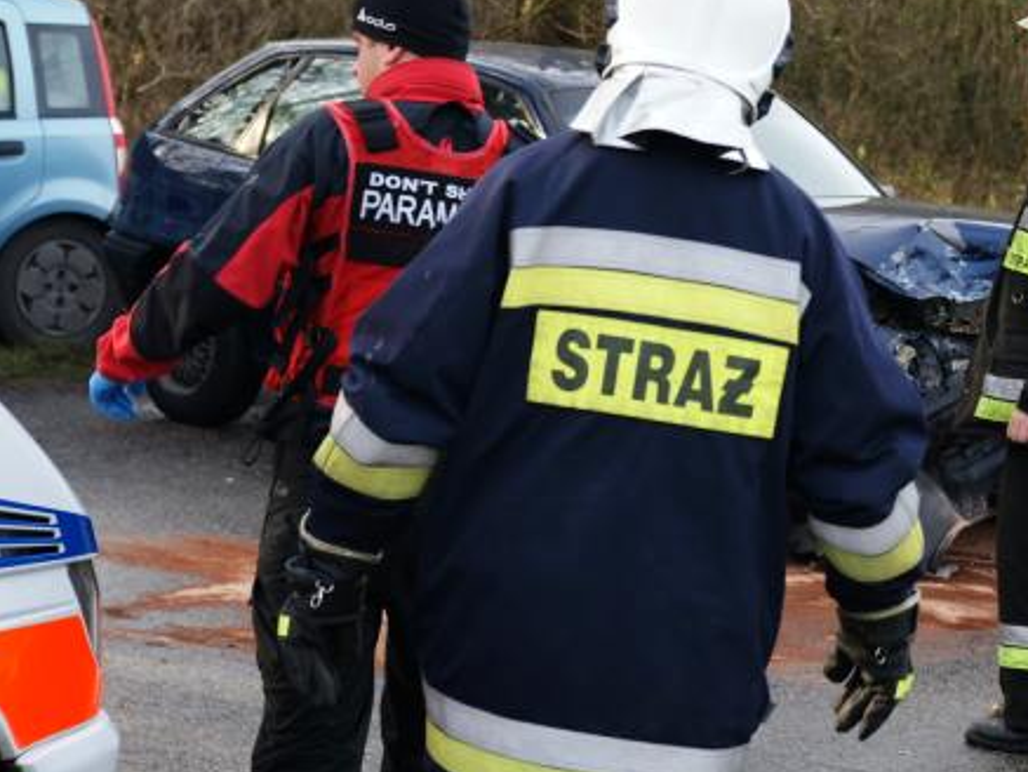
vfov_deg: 11.2
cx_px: 936
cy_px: 317
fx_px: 3921
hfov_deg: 14.8
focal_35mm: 132
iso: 200
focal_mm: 50
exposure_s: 1/250
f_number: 4.5
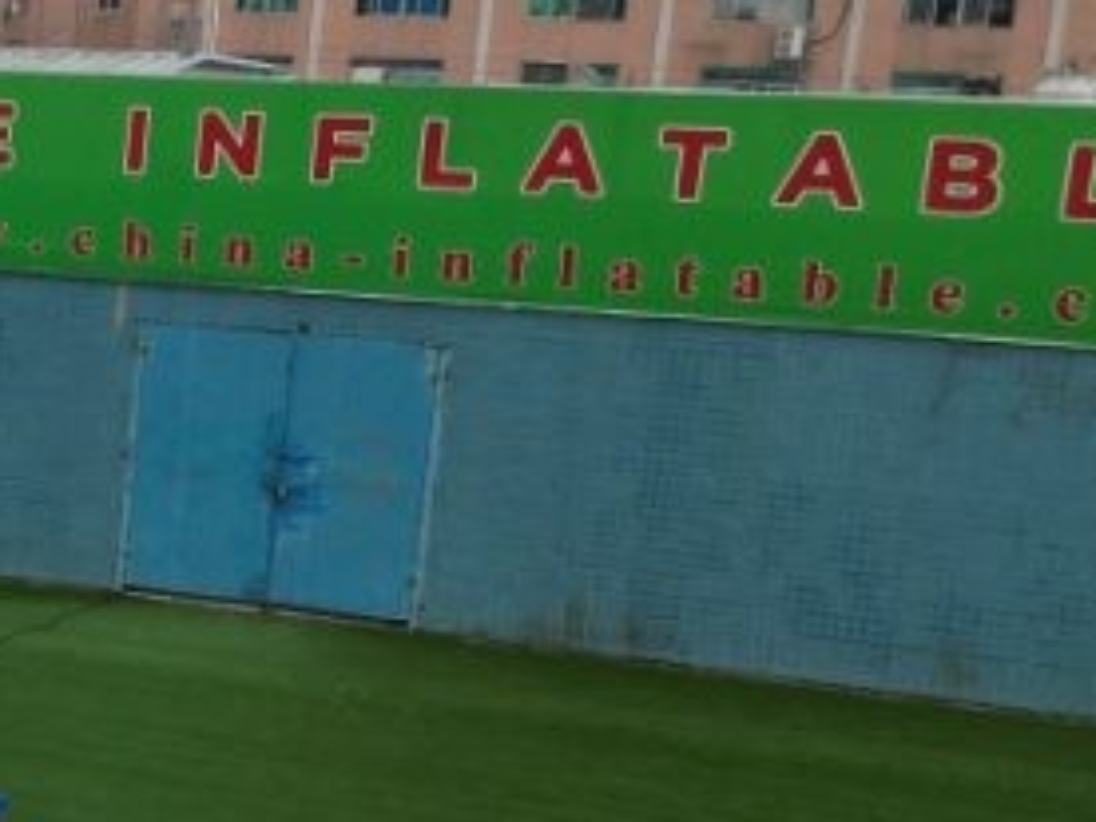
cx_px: -846
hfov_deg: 17.9
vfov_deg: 16.5
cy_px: 572
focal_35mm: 89
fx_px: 2818
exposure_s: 1/2500
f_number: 1.7
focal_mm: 6.72
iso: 130
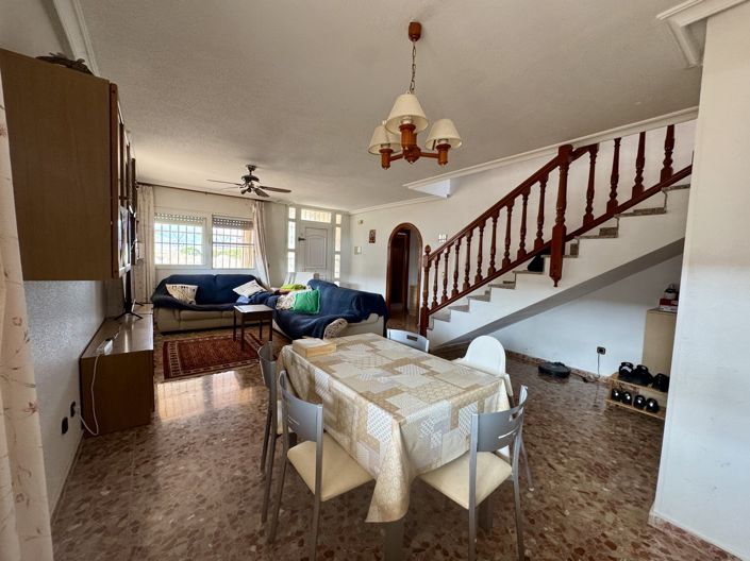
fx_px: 303
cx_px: 375
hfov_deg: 102.1
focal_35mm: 14
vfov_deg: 85.6
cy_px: 280
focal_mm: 2.22
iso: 250
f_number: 2.2
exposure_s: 1/100
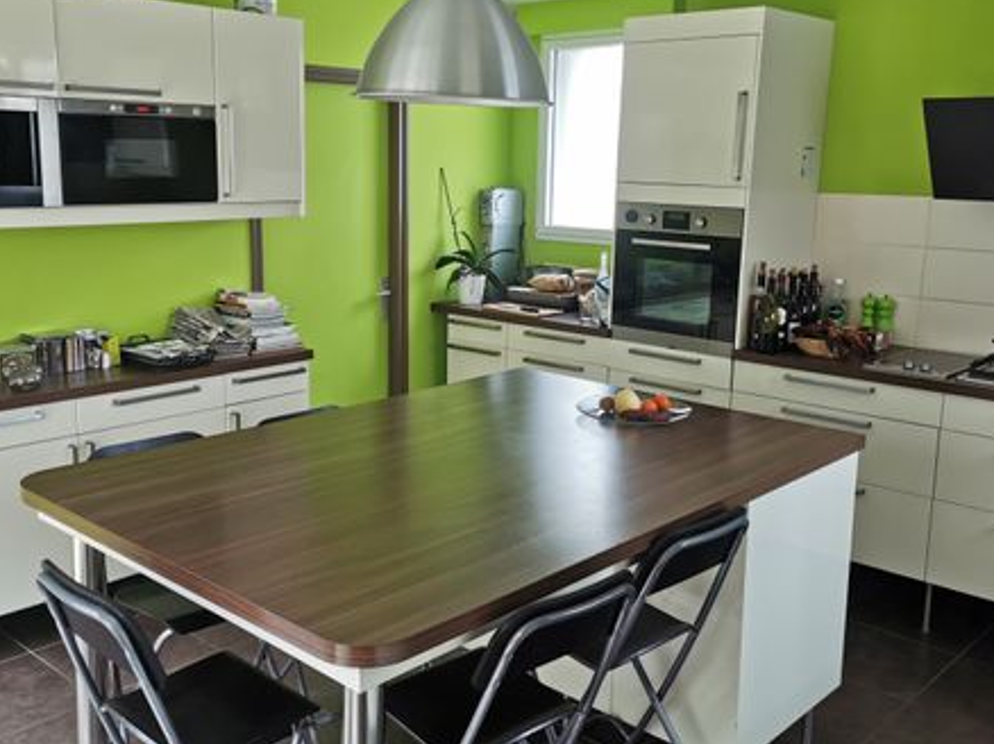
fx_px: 1062
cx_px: 456
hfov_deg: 50.1
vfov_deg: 38.6
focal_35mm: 37
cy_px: 352
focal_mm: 5.58
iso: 80
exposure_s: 1/100
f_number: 1.8
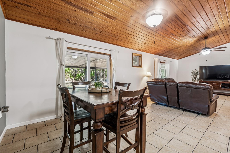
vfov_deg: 77.3
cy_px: 76
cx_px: 115
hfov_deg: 100.4
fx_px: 96
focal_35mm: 15
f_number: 7.1
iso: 100
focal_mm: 10
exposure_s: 1/1.67
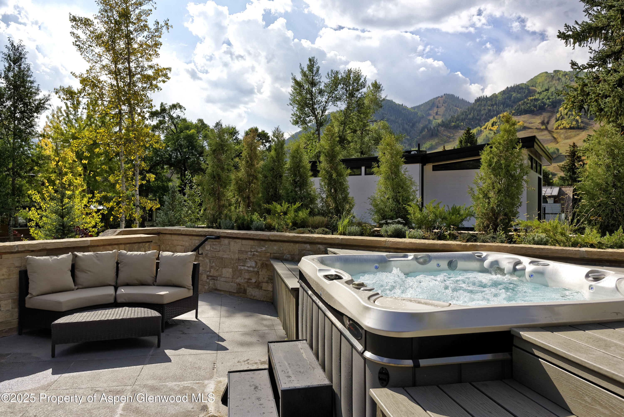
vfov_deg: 53.2
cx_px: 312
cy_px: 208
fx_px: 416
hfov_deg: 73.7
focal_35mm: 24
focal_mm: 24
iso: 200
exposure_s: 1/1250
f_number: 7.1
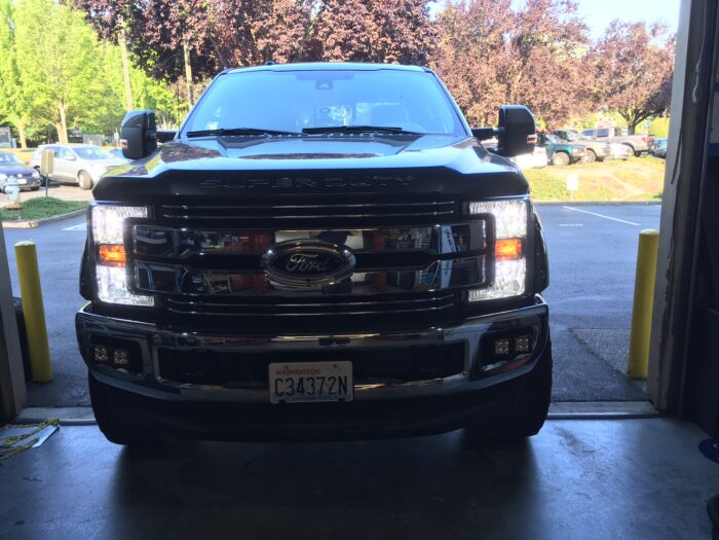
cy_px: 270
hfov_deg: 61.7
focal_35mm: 29
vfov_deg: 48.2
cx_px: 360
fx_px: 602
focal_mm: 4.15
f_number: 2.2
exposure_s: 1/120
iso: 32
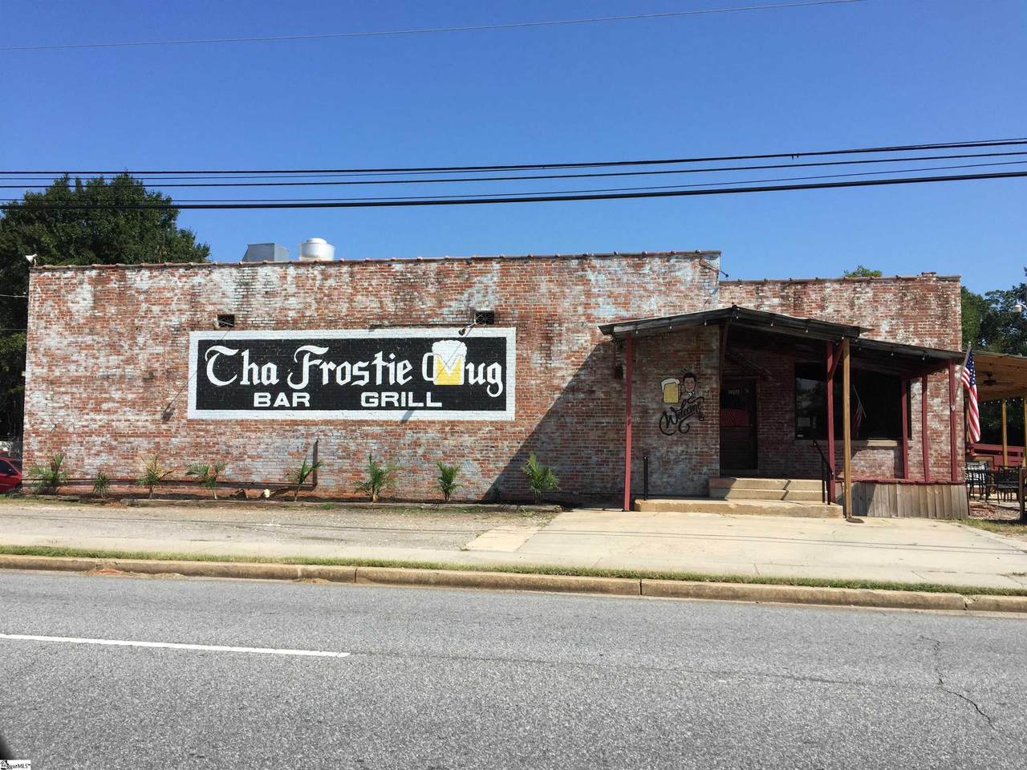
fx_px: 860
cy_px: 385
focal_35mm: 29
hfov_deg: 61.7
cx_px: 514
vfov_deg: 48.2
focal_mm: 4.15
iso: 32
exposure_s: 1/2083
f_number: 2.2
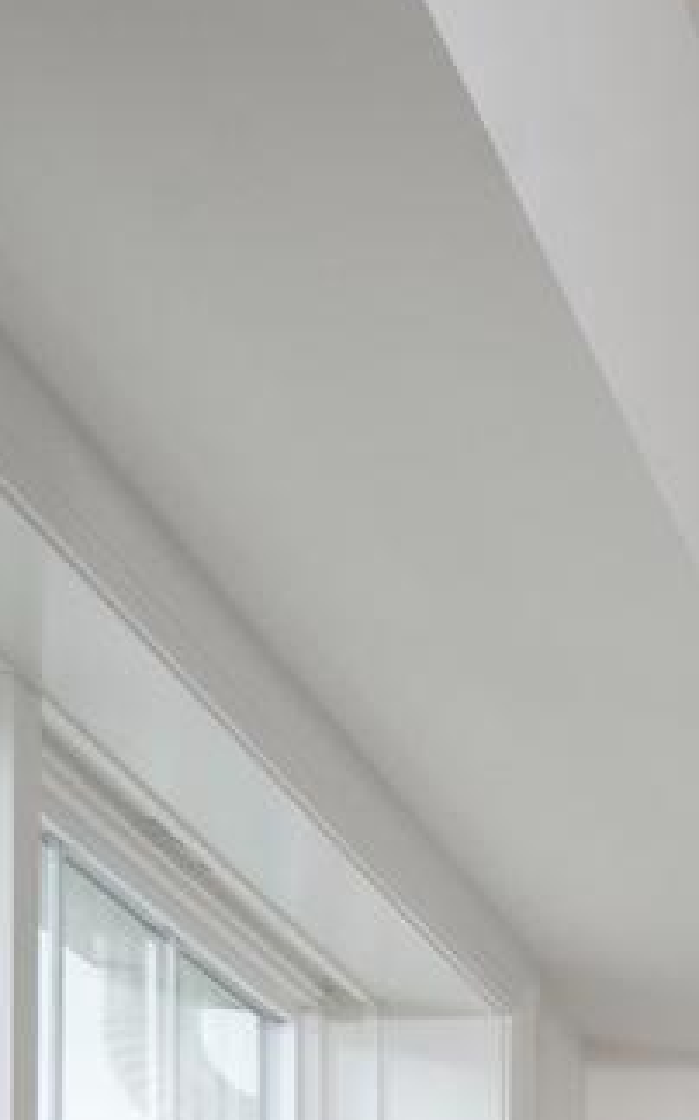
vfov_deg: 17.3
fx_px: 3145
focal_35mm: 103
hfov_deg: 7.1
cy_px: 1867
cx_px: 3142
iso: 250
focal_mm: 16
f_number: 9
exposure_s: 1/100
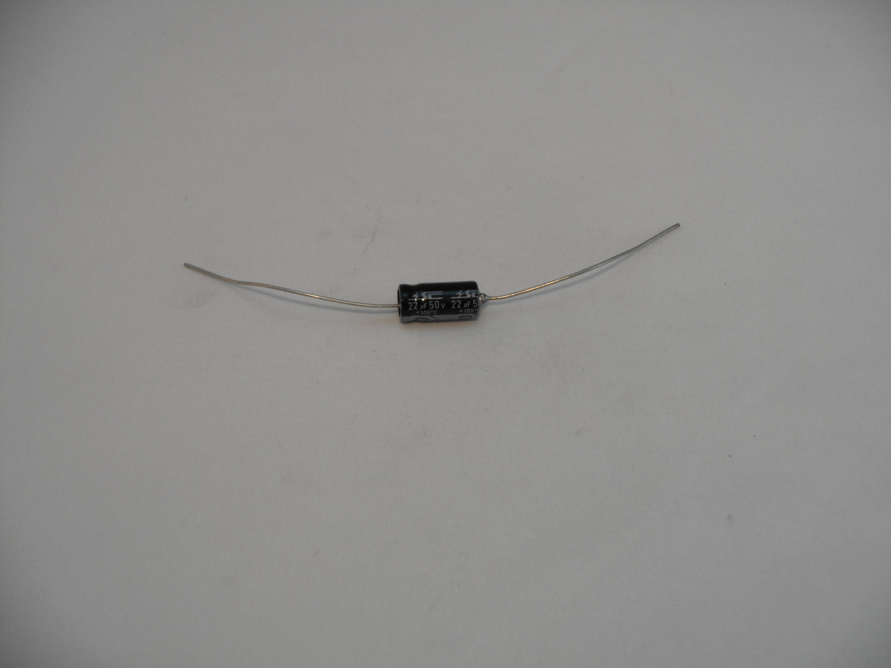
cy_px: 334
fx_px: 2625
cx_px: 446
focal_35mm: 102
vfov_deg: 14.5
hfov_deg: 19.3
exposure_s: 1/60
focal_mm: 18.2
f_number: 5.8
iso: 160
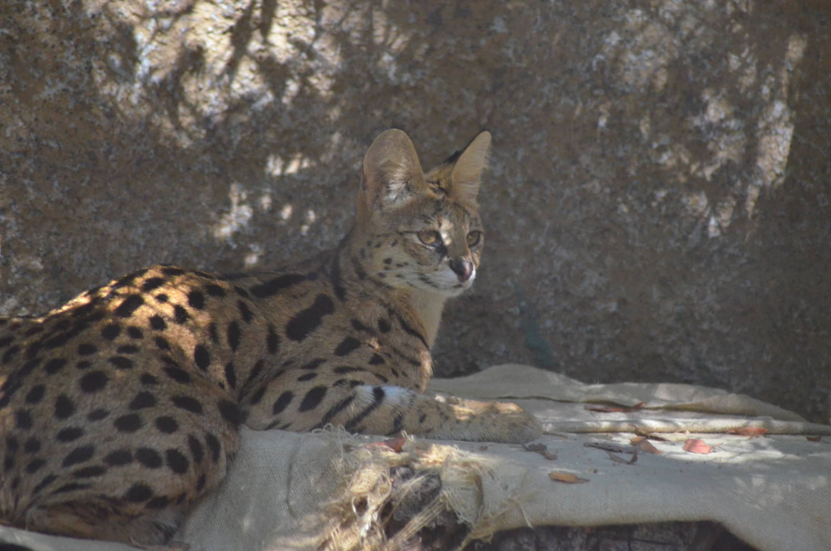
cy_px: 276
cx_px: 416
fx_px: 6911
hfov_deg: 6.9
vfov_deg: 4.6
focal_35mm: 300
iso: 3200
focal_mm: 200
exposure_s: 1/250
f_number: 4.8
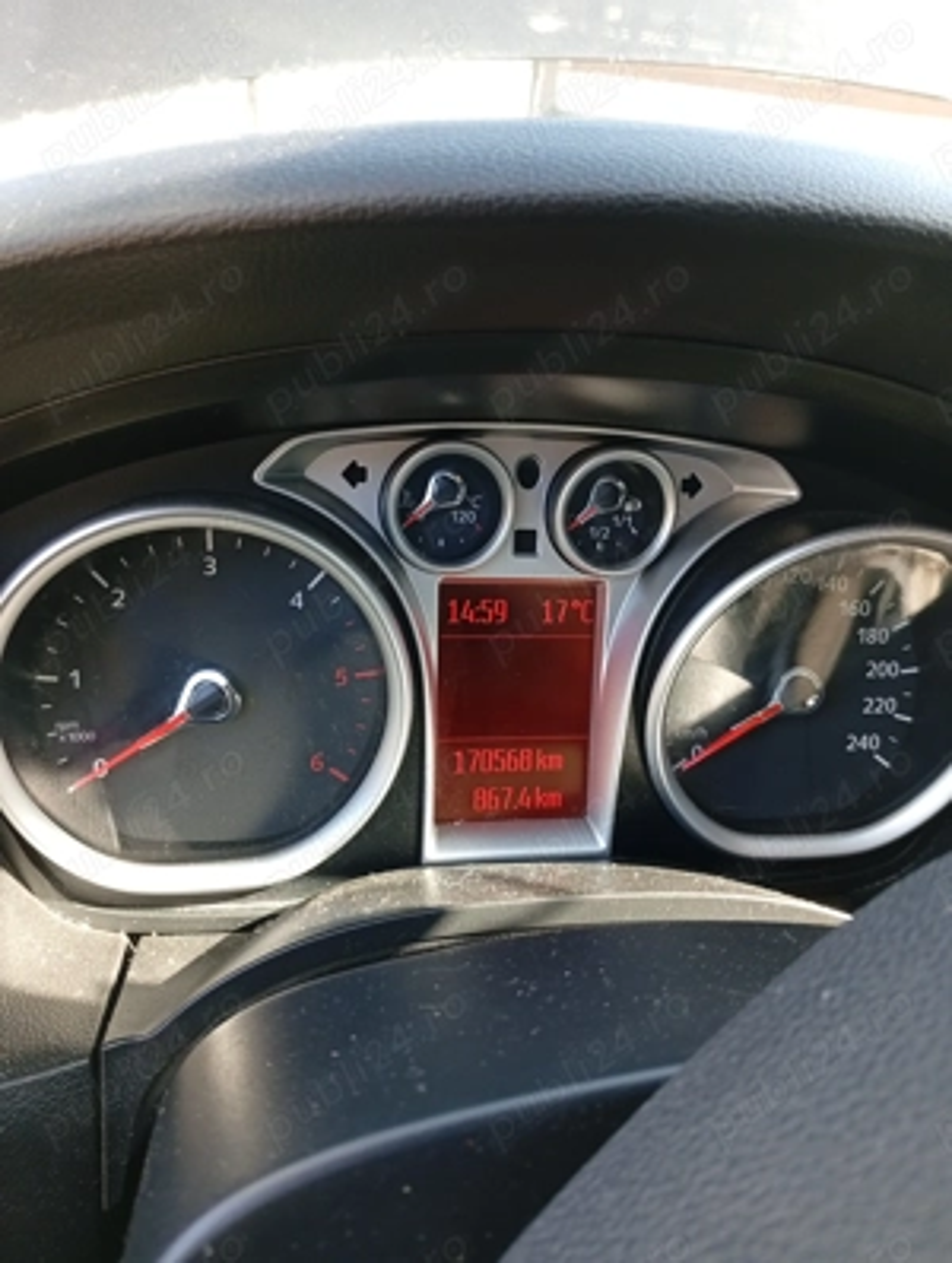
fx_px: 987
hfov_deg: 51.5
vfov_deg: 65.2
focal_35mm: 27
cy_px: 632
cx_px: 476
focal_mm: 3.98
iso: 216
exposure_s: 1/50
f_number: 1.8
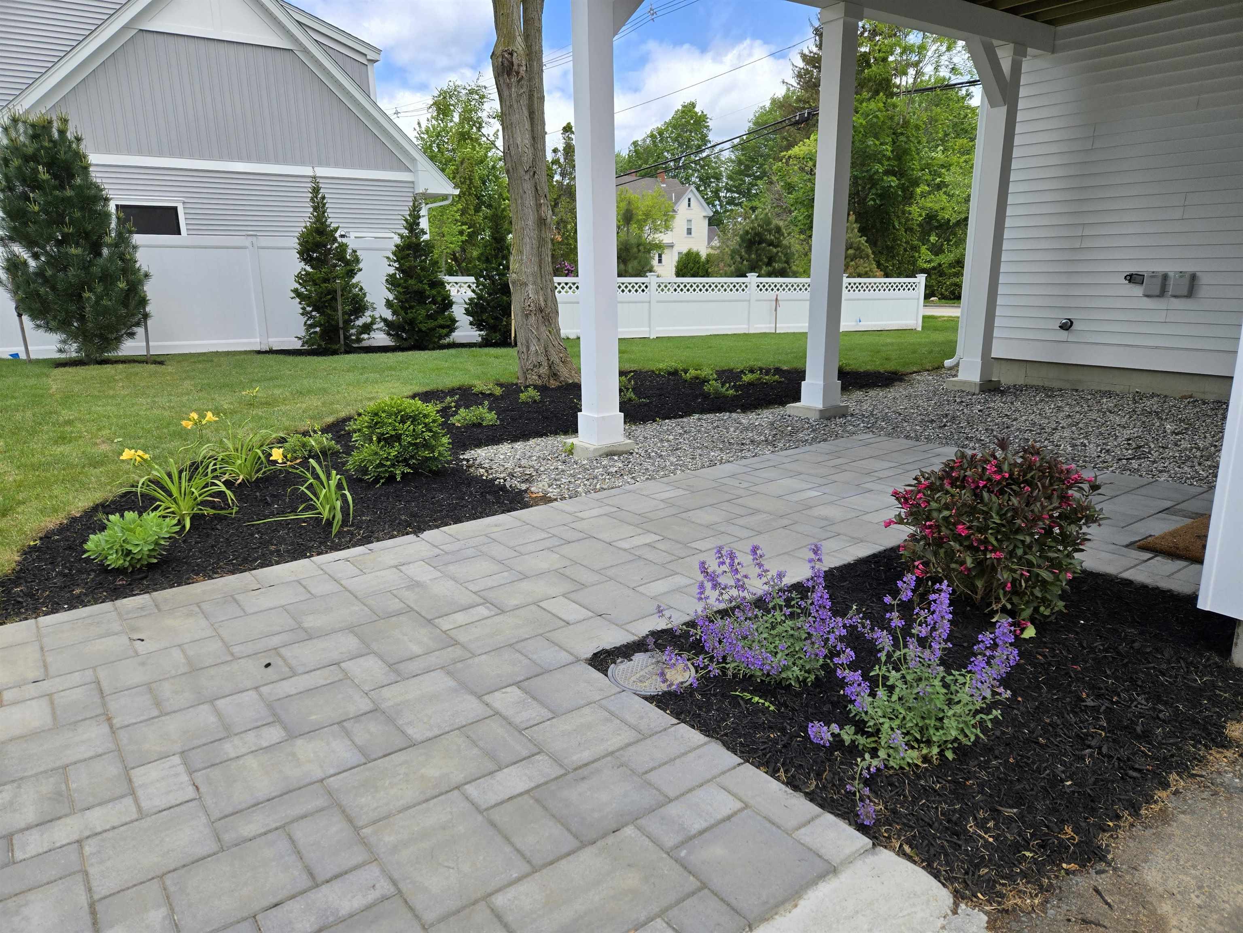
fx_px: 826
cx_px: 622
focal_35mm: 23
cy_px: 466
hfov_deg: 73.9
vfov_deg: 58.9
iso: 80
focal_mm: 5.4
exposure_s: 1/2805
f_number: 1.8
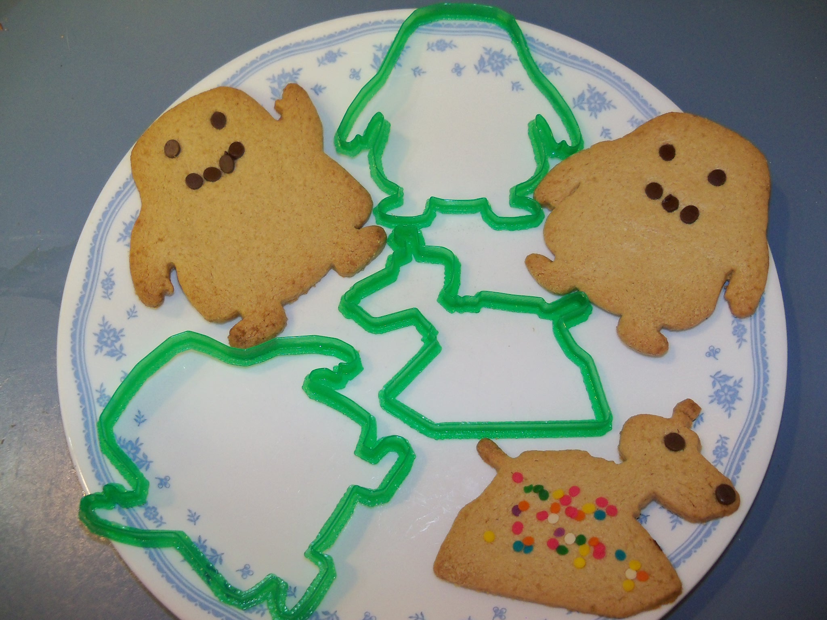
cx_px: 414
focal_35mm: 35
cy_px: 310
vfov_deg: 40.7
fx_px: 836
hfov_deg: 52.6
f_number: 3.5
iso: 200
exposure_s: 1/30
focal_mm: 6.2
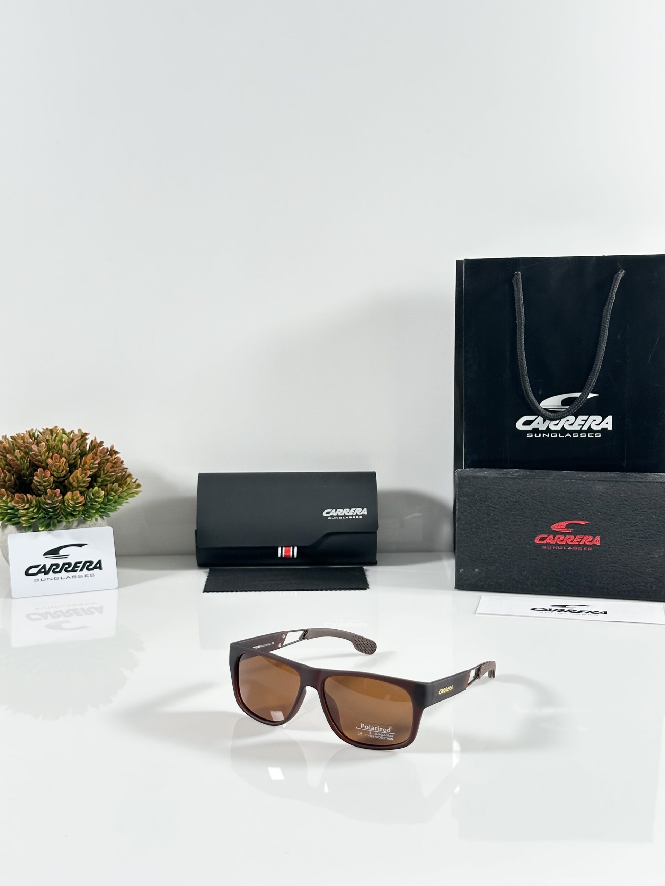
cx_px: 332
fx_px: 1229
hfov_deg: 30.3
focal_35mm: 48
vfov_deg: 39.7
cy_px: 443
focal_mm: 6.86
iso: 64
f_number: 1.78
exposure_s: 1/50
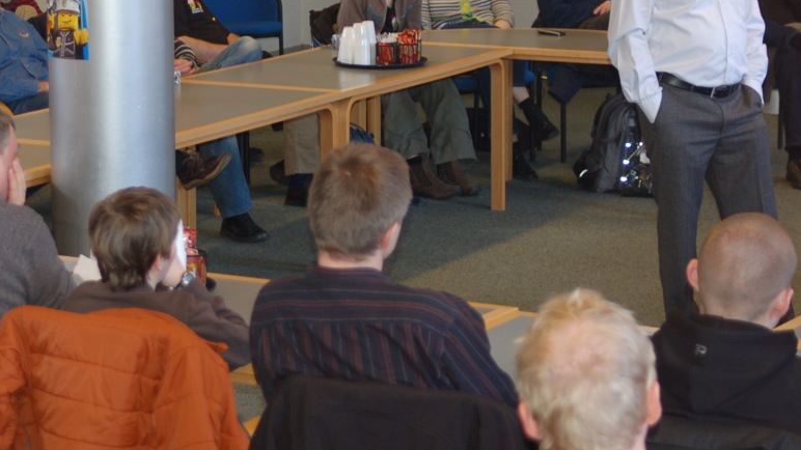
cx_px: 331
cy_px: 32
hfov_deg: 17.1
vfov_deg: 9.6
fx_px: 2655
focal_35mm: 125
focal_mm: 48
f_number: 3.5
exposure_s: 1/60
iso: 400
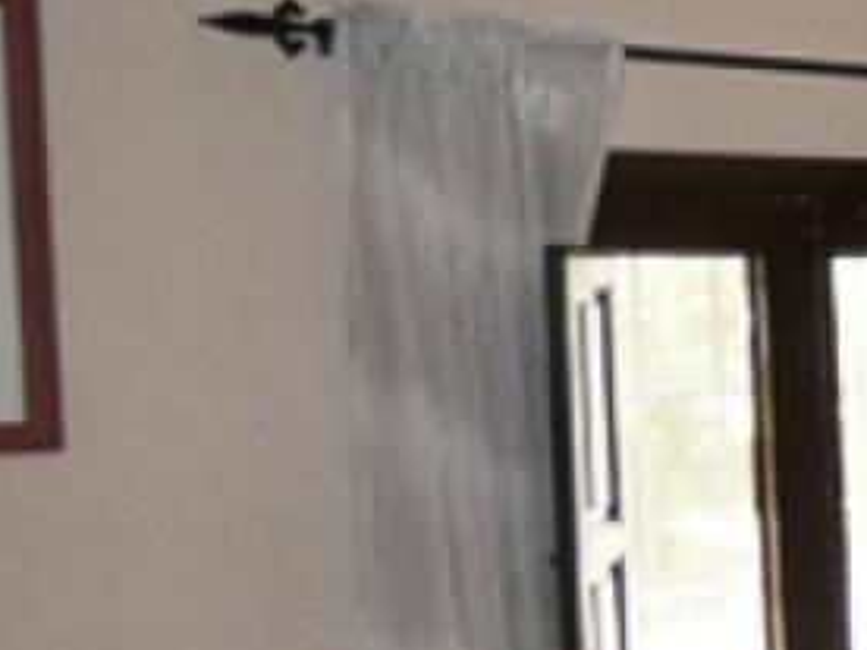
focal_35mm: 87
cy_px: 452
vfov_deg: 16.9
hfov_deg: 16.0
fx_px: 2179
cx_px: 1857
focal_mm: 3.6
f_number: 2.8
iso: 125
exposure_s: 1/60
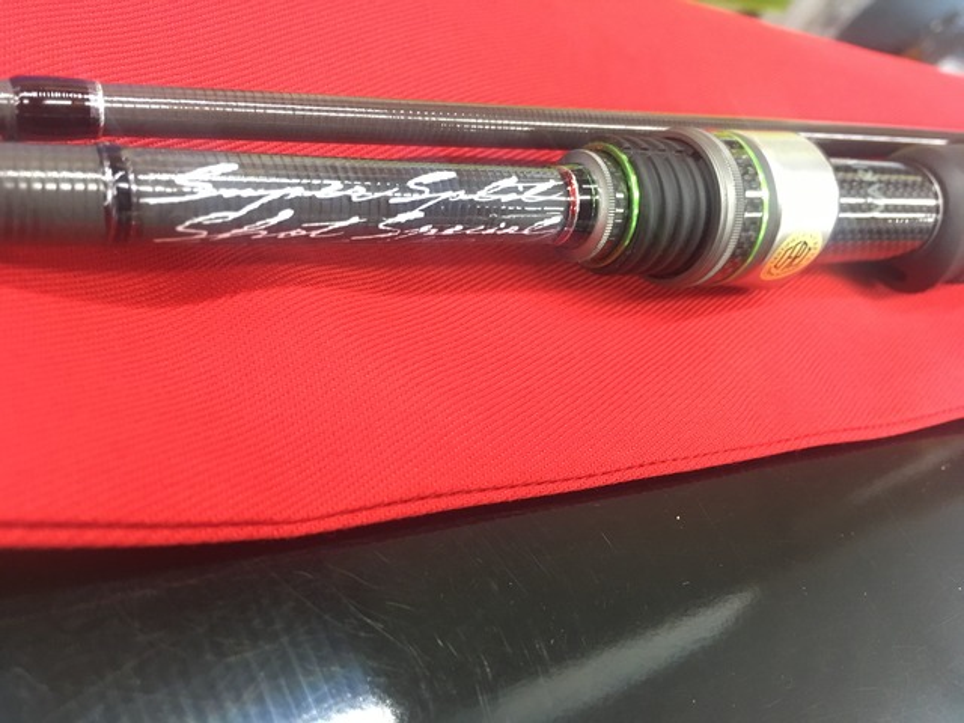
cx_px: 482
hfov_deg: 61.7
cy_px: 362
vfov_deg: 48.2
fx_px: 808
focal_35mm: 29
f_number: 2.2
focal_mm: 4.15
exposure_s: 1/30
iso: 160
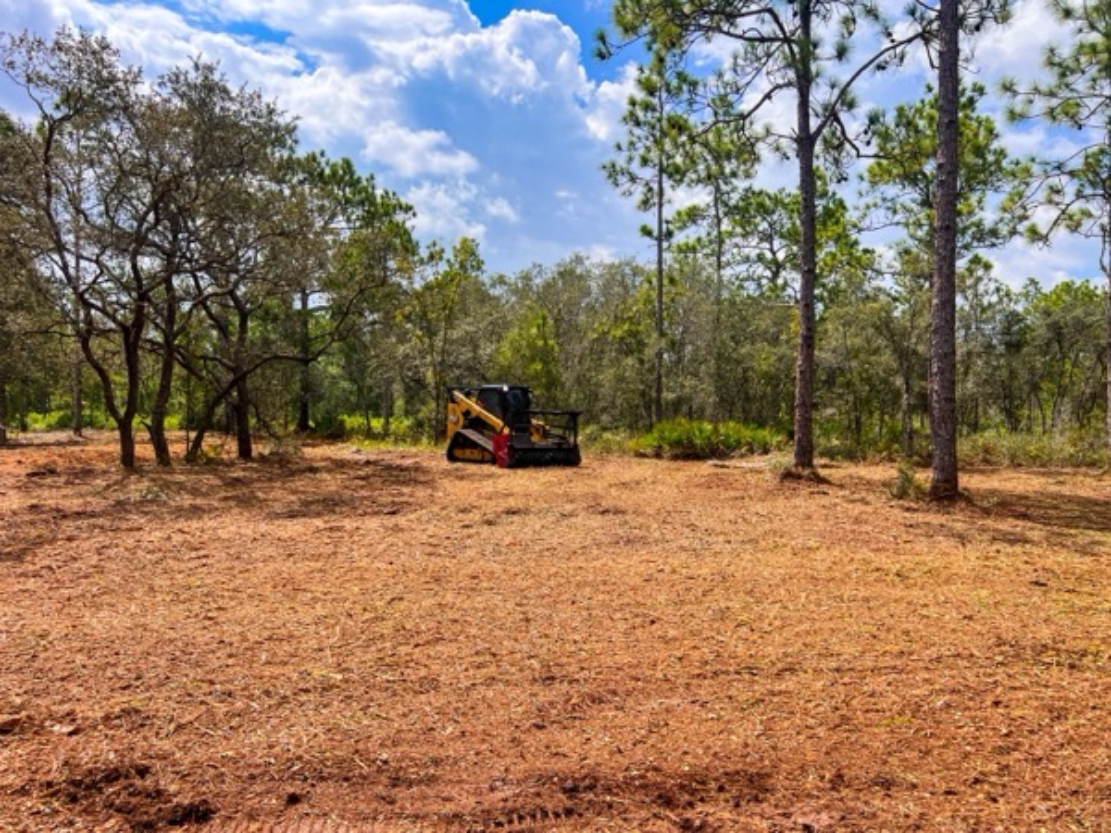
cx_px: 556
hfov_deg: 67.3
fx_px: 834
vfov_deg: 53.1
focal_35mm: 26
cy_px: 416
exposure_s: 1/4000
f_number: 1.5
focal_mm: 5.7
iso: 50
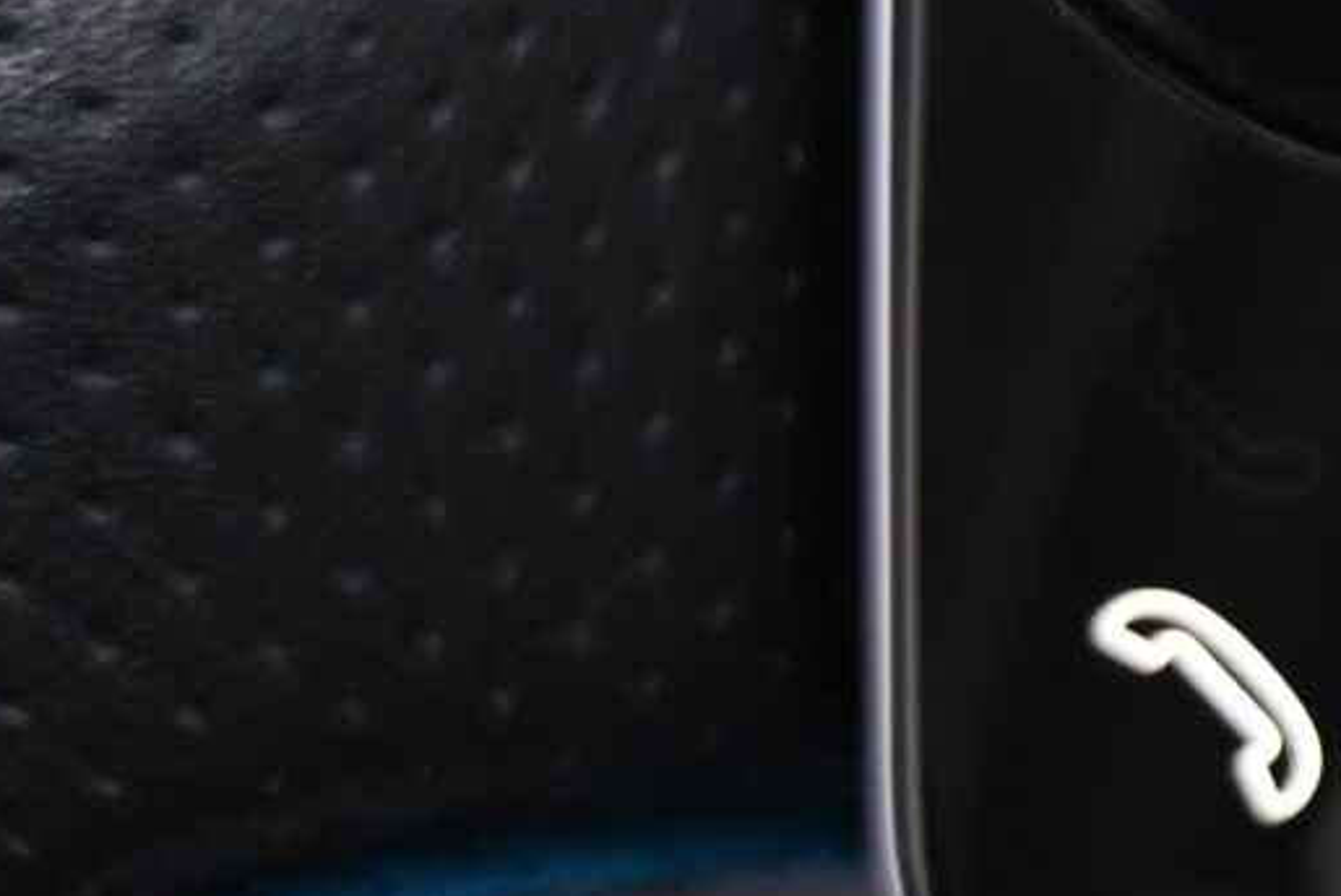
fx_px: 6018
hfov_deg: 11.0
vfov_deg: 8.4
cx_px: 3049
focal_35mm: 161
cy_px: -95
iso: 1800
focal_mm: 32.5
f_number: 4
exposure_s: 1/125
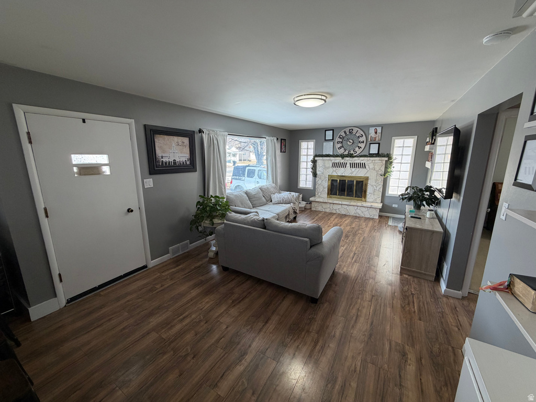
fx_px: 217
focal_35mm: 14
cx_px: 268
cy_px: 201
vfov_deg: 85.7
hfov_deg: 102.1
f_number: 2.2
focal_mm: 2.22
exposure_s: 1/120
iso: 80
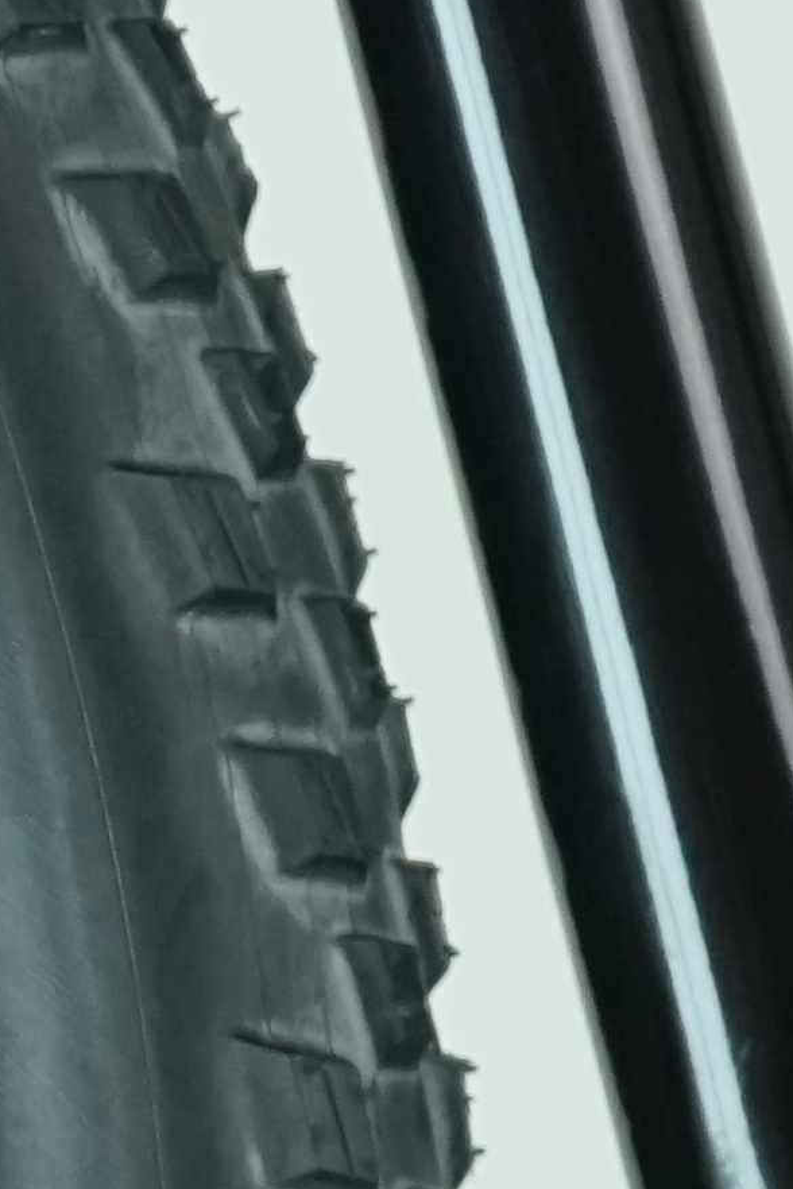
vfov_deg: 4.9
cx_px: -624
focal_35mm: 415
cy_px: 2518
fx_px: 13711
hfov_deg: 3.3
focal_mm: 61
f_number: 5.6
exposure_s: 1/200
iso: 1600
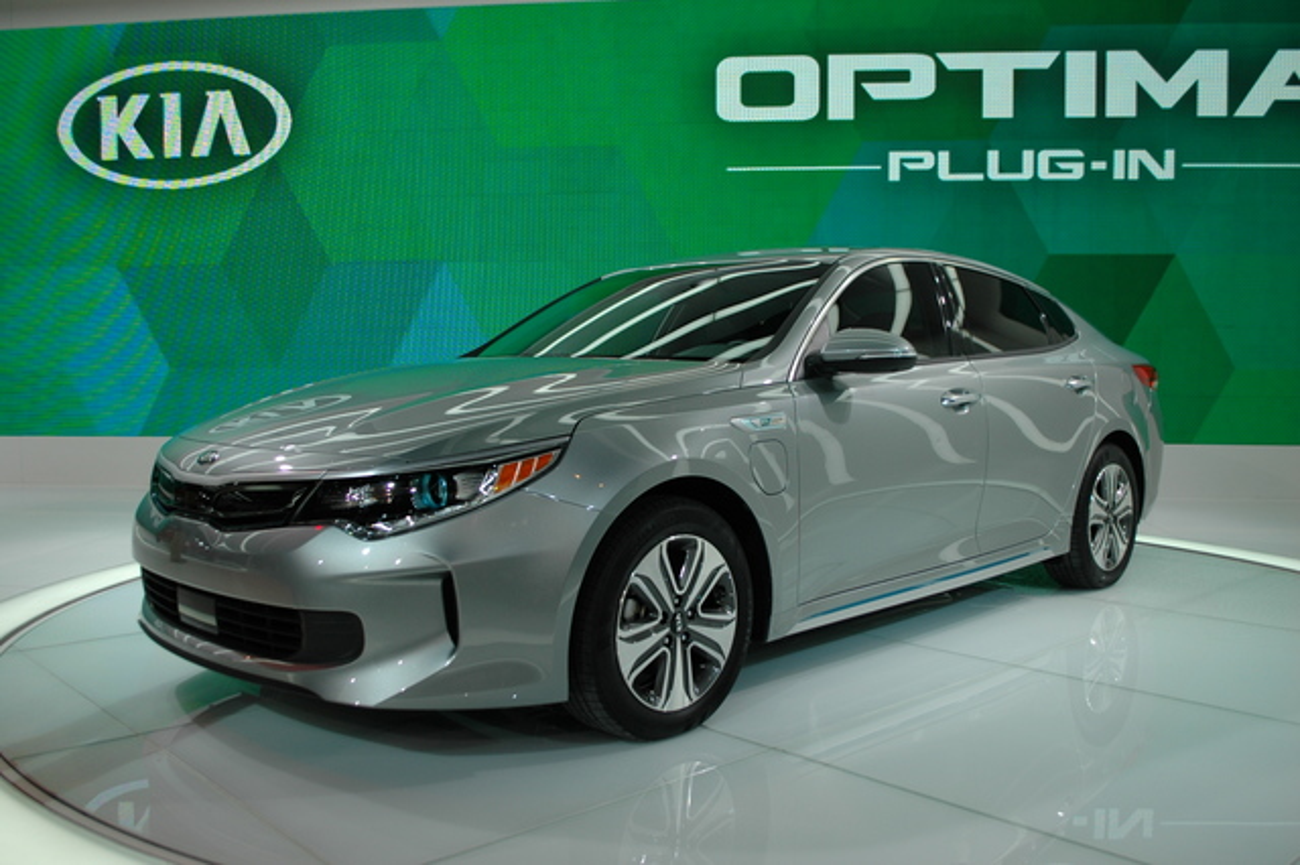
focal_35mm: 33
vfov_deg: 39.9
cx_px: 650
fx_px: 1191
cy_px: 432
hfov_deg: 57.2
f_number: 4
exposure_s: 1/320
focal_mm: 22
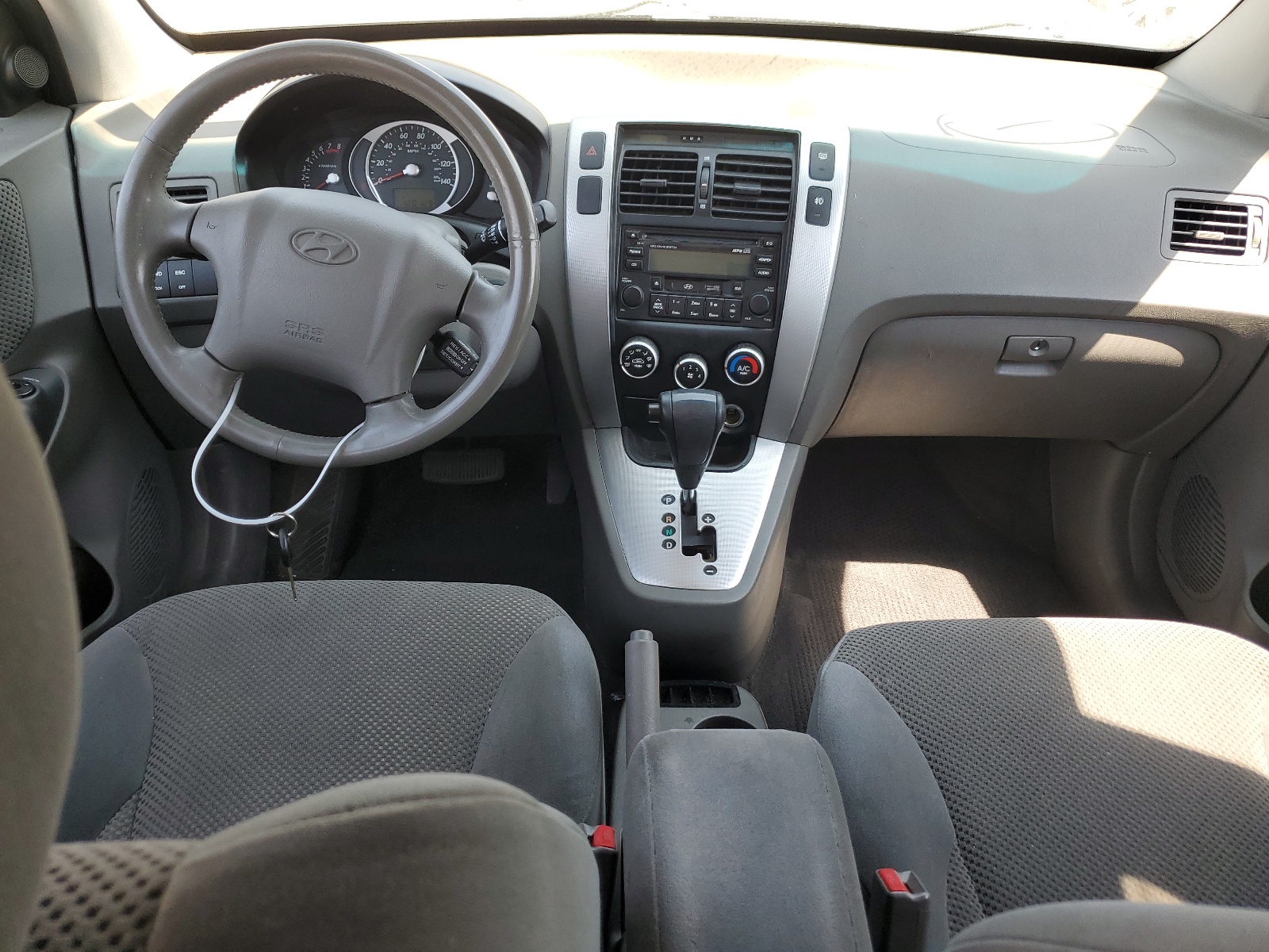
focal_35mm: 26
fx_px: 953
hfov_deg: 67.3
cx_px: 634
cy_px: 476
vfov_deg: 53.1
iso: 50
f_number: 1.5
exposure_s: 1/227
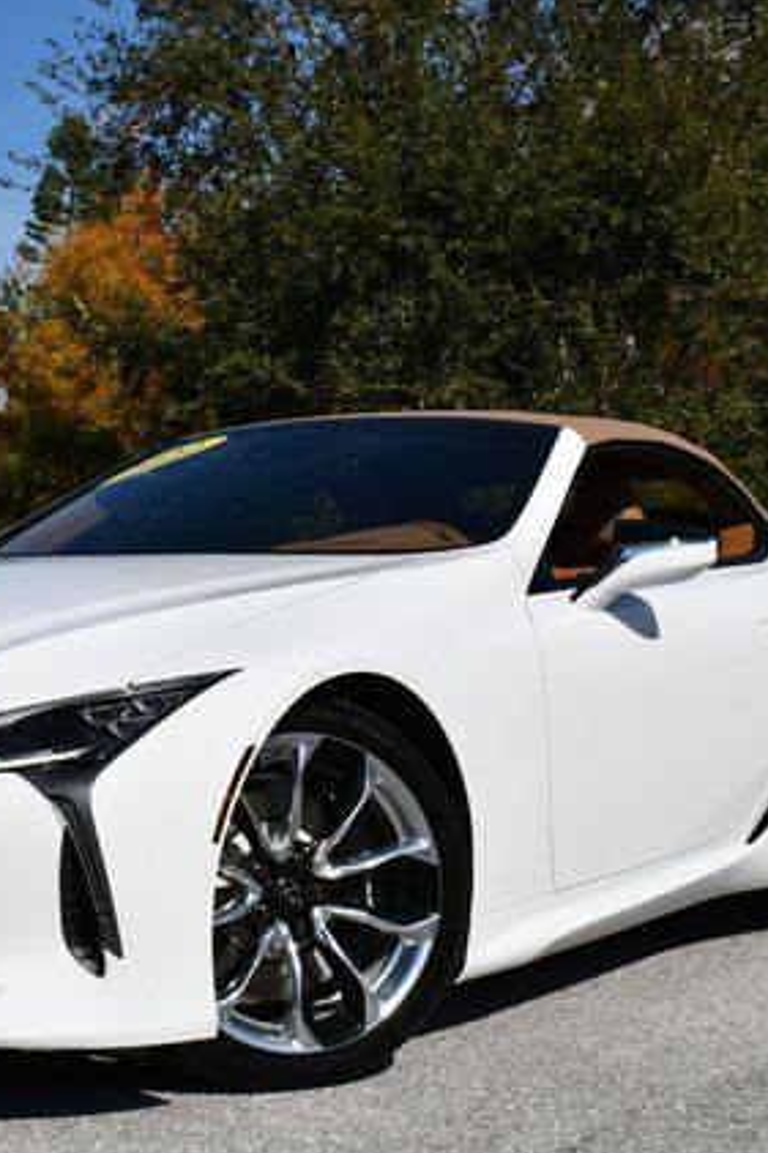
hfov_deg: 17.2
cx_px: 227
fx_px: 2530
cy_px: 579
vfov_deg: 25.7
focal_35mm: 79
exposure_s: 1/400
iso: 100
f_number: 10
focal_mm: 26
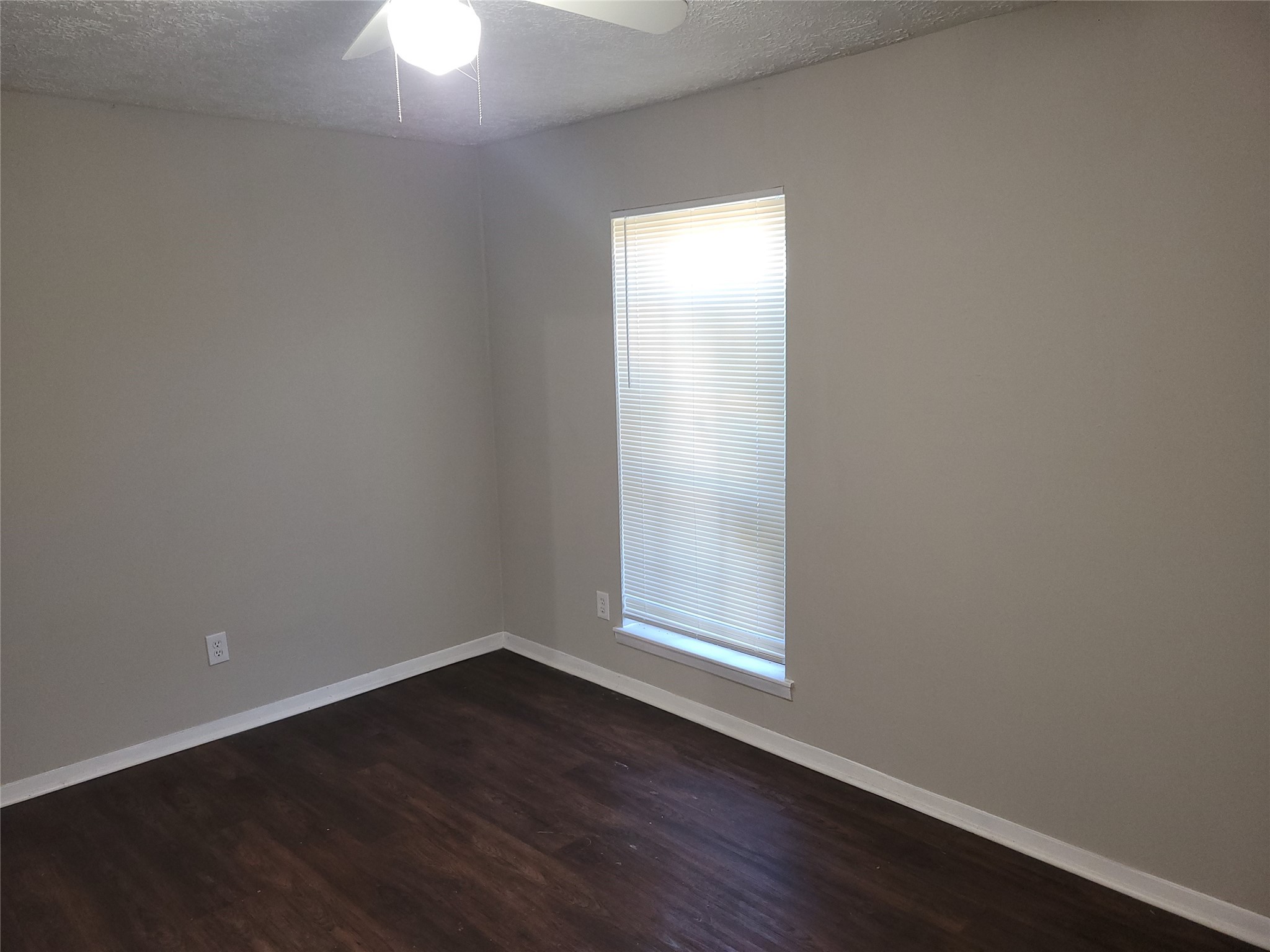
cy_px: 476
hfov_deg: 67.3
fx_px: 954
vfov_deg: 53.1
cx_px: 635
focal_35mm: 26
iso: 125
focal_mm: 5.4
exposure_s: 1/24
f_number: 1.8
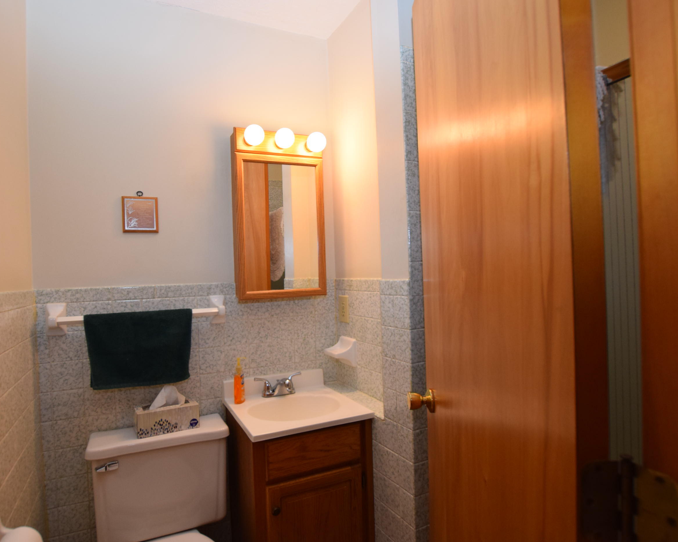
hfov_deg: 85.6
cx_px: 281
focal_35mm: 18
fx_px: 361
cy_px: 276
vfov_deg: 73.8
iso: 720
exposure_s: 1/100
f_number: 5
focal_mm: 10
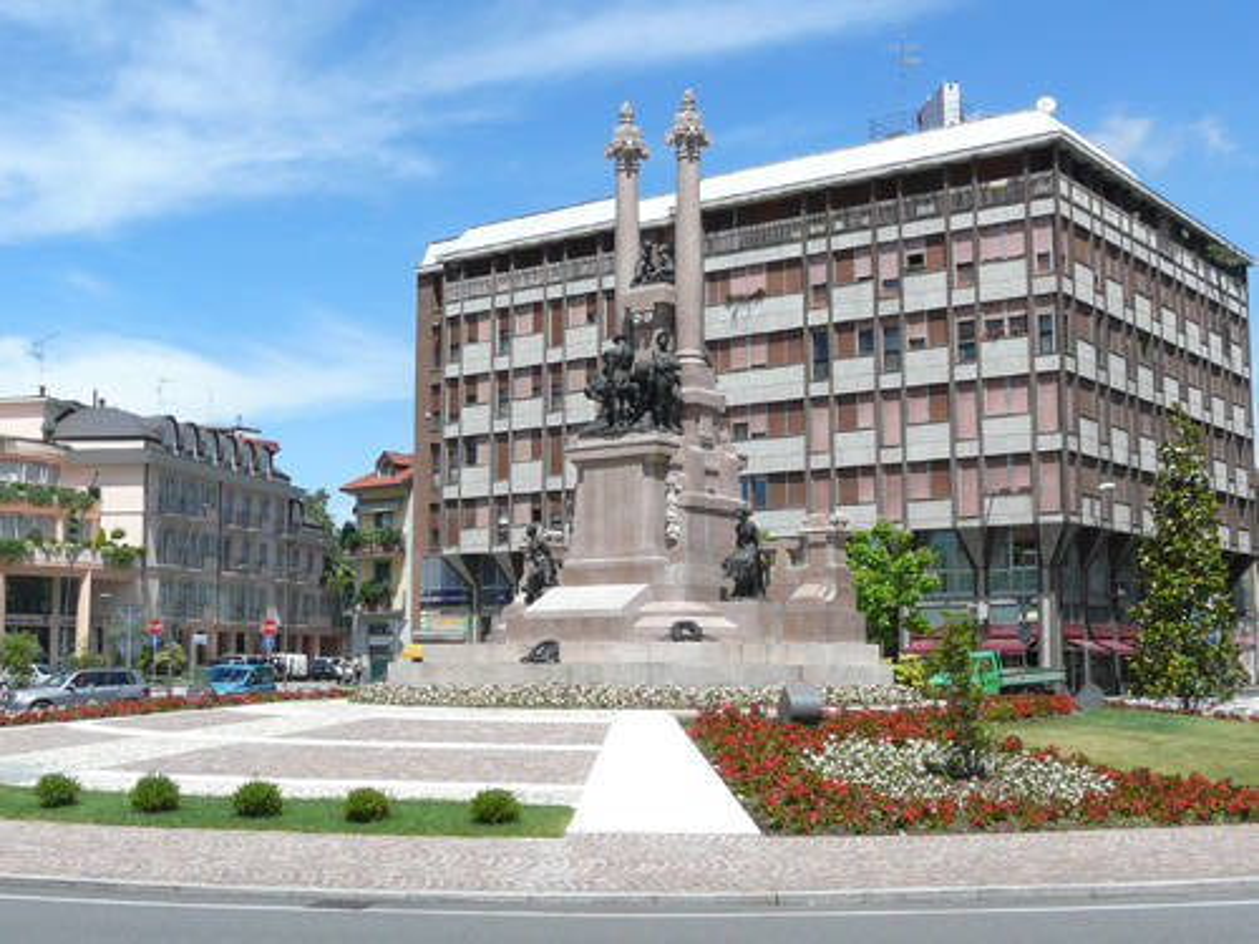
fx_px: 1637
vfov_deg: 32.2
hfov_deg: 42.1
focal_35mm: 45
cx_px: 630
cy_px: 472
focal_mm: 4.6
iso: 100
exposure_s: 1/640
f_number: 4
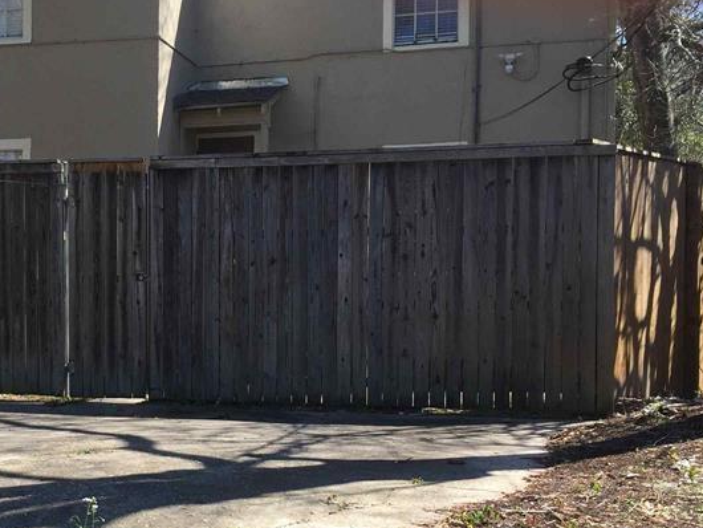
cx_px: 117
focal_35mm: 56
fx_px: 1138
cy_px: 336
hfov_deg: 33.1
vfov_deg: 26.0
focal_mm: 4.15
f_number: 2.2
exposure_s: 1/760
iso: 32
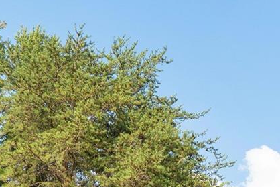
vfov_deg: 12.1
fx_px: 724
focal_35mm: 93
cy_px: 435
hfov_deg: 21.8
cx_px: 194
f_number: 6.3
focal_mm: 19
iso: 320
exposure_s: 1/640
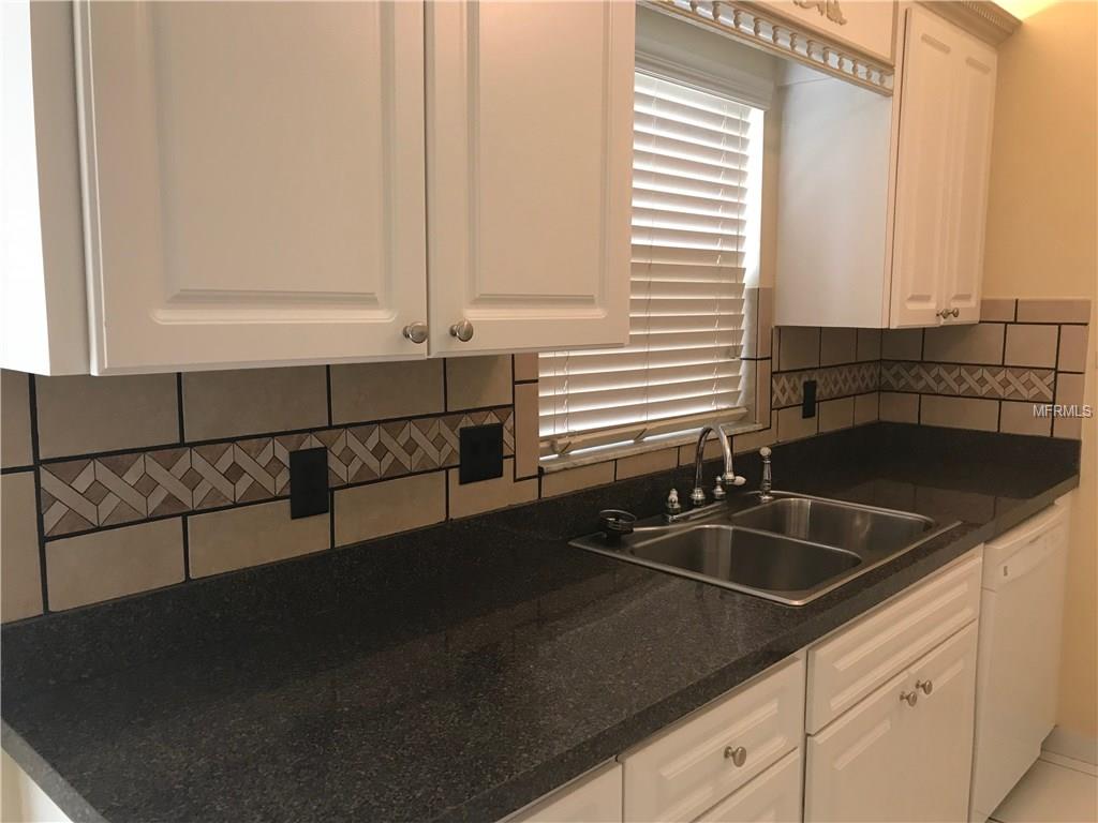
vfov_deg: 49.7
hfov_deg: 63.4
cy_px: 412
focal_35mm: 28
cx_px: 549
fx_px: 888
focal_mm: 3.99
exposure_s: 1/24
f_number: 1.8
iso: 40
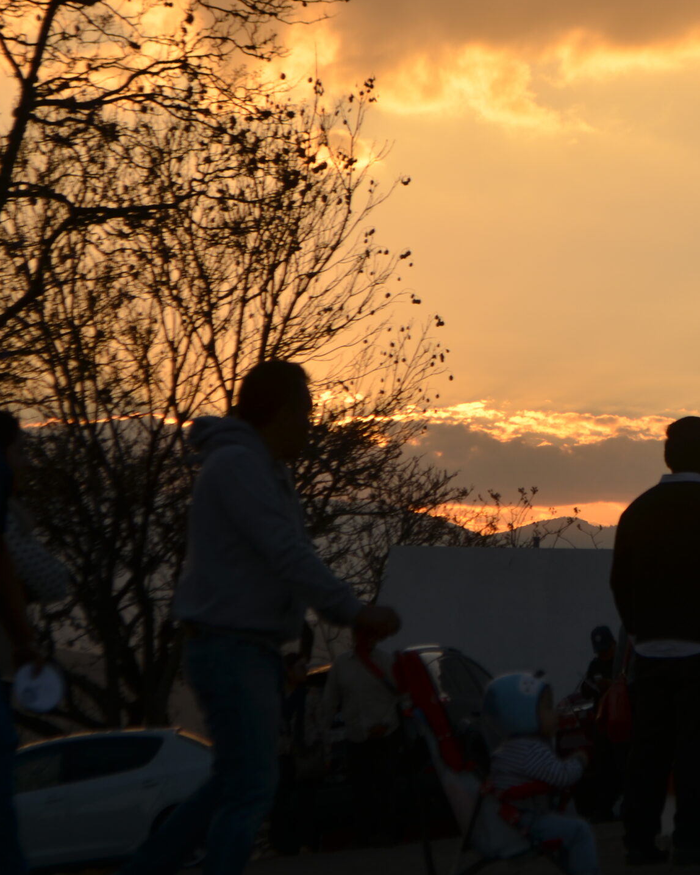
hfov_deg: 11.1
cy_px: 471
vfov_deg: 14.0
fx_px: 3569
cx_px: 596
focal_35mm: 138
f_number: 5.6
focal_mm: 55
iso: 100
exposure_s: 1/400
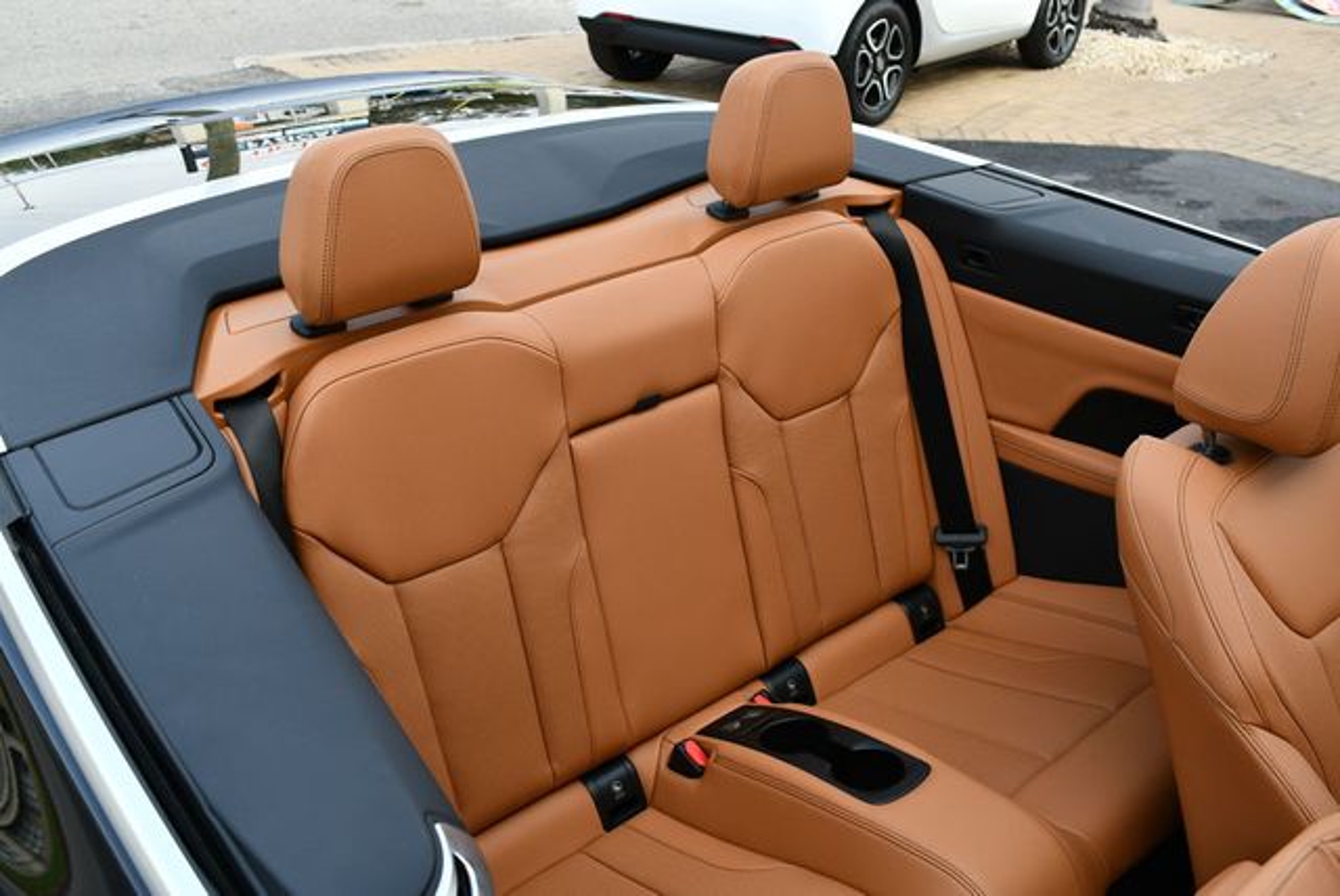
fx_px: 1341
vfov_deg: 36.9
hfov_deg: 53.1
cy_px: 448
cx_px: 670
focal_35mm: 36
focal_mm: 18
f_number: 5.6
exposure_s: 1/125
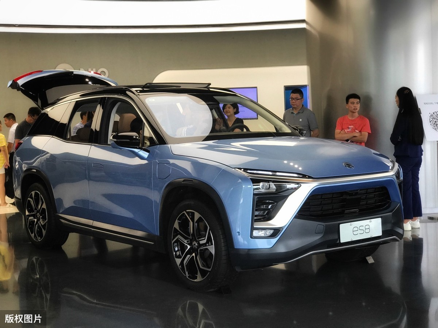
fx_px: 721
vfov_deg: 25.6
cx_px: 219
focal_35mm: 57
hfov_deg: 33.8
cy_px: 164
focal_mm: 6.6
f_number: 2.8
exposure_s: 1/100
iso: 80
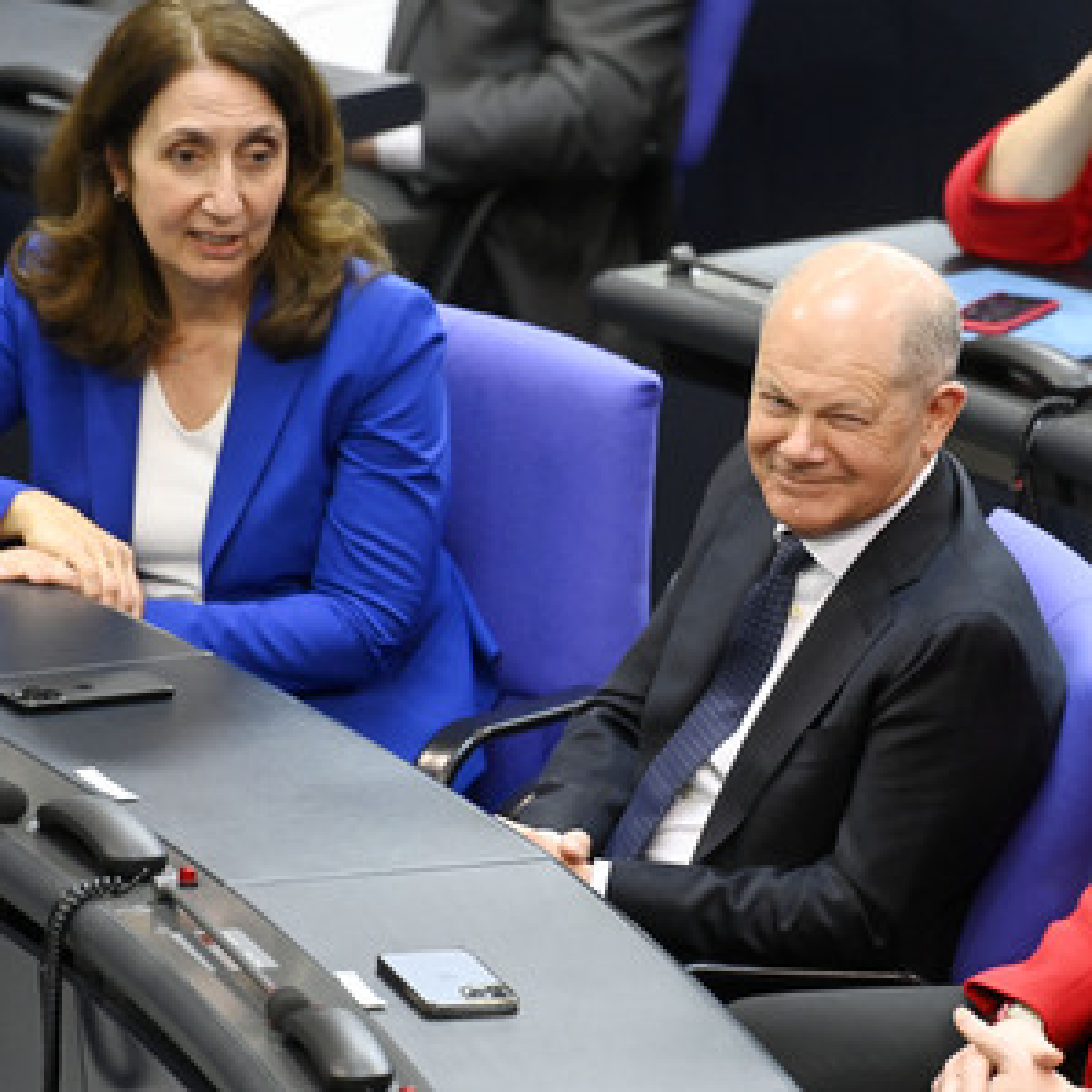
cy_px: 546
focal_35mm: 527
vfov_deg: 3.3
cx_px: 779
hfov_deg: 3.3
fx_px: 18809
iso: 10000
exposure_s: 1/400
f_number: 5.6
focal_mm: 410
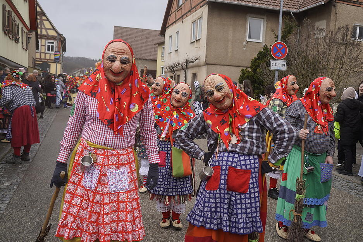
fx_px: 343
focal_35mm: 34
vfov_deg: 38.9
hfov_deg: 55.8
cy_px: 121
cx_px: 182
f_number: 4
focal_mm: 34
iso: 100
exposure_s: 1/160
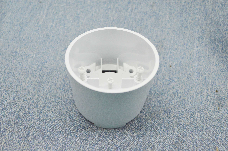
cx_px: 114
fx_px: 323
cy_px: 76
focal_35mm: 51
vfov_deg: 26.4
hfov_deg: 38.9
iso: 1600
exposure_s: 1/800
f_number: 5
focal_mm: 34
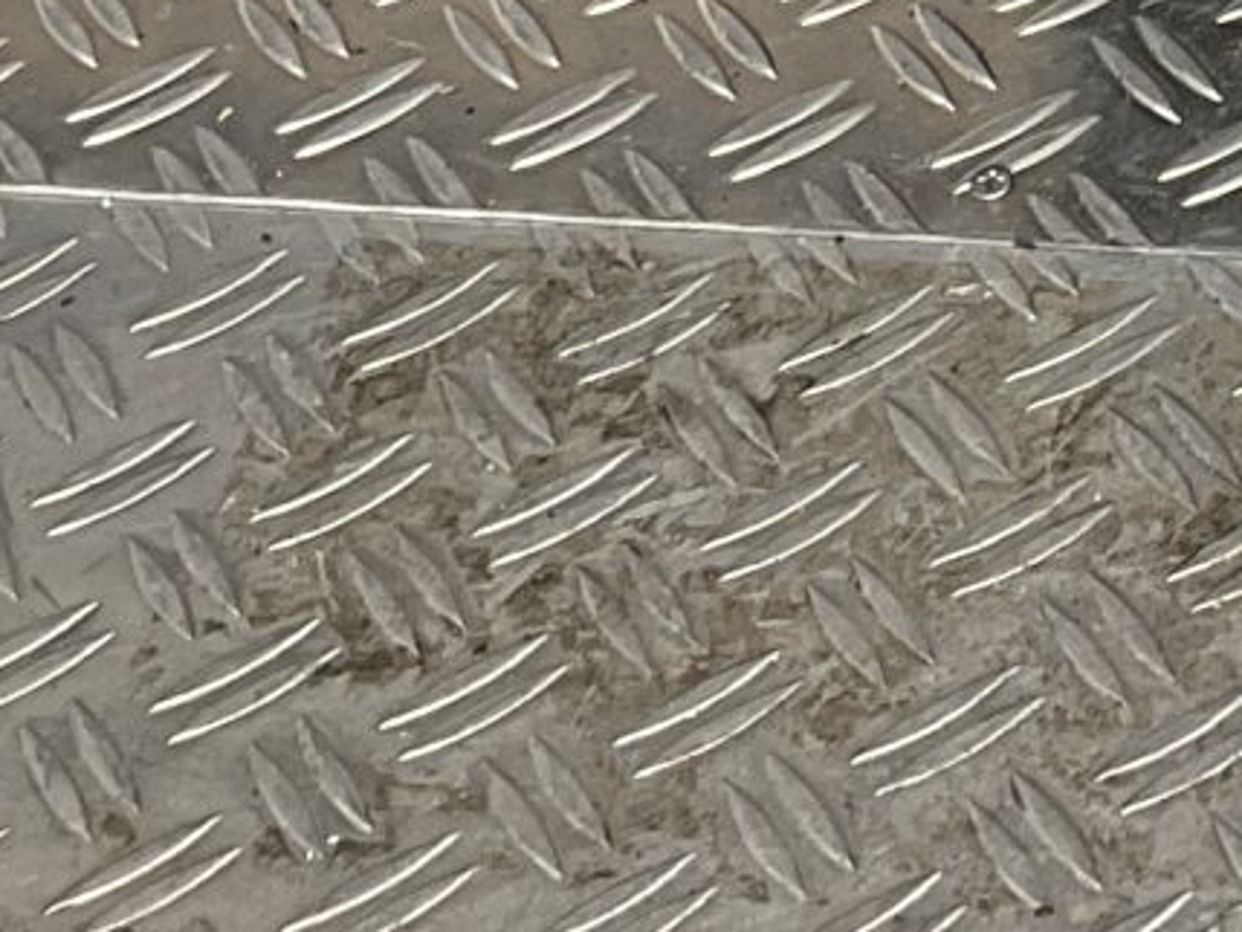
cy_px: -541
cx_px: 1450
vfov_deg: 8.4
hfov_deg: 11.2
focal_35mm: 173
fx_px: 6209
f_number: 1.8
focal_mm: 3
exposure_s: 1/100
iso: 25
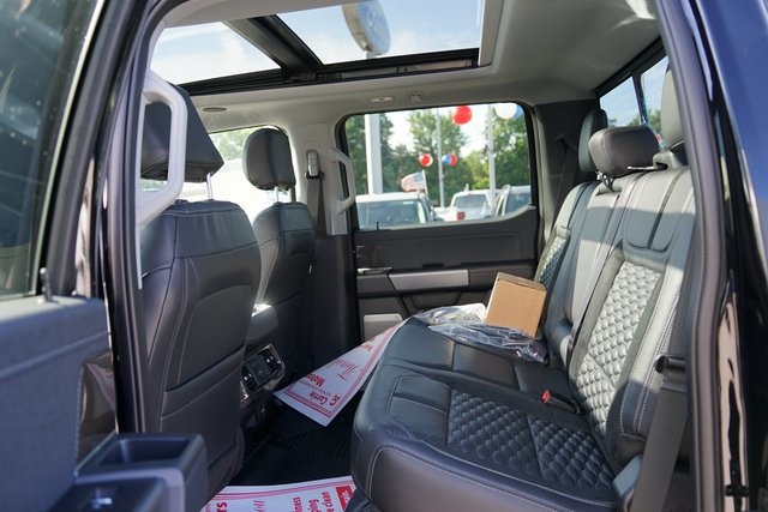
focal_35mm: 28
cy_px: 256
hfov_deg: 65.5
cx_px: 384
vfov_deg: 46.4
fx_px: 597
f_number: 4
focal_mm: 28
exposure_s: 1/160
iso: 250
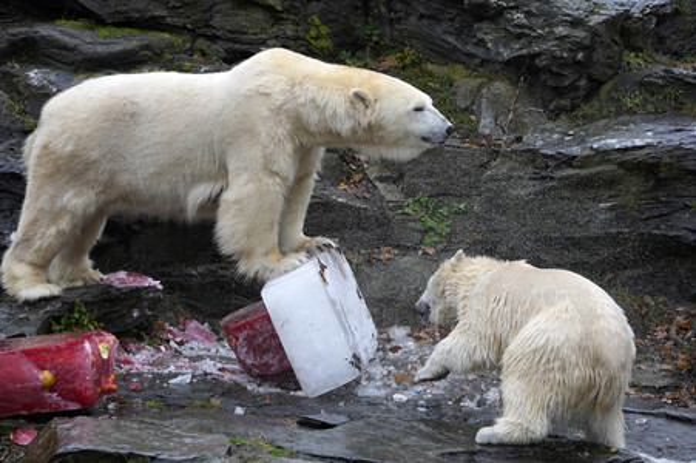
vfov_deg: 6.9
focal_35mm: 200
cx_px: 348
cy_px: 232
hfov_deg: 10.3
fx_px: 3864
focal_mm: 200
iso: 1600
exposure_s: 1/500
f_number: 8
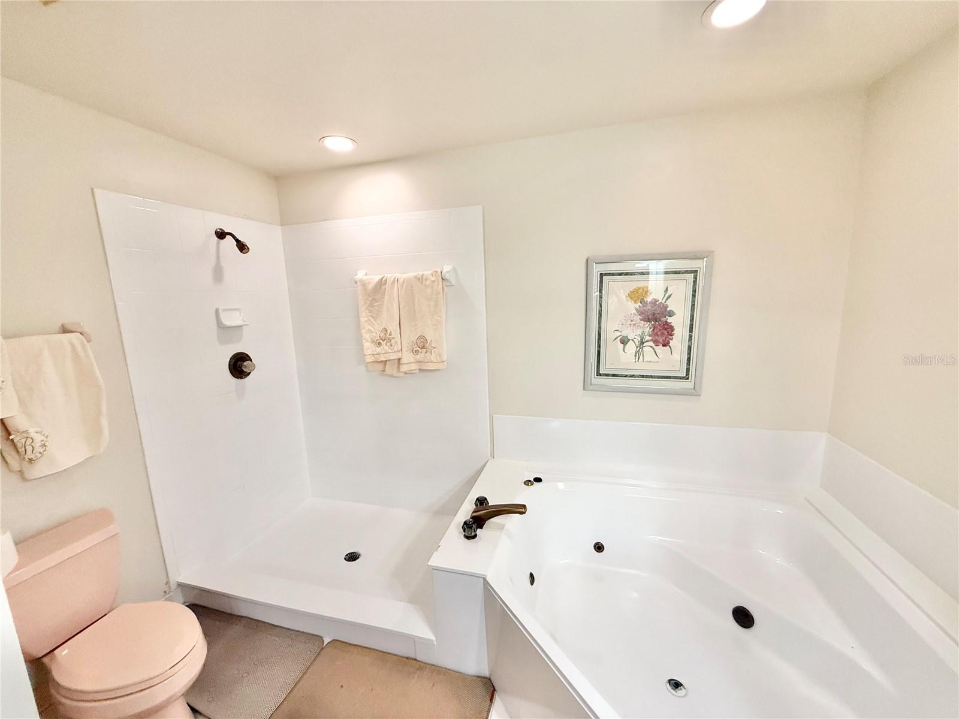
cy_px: 360
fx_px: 388
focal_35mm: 14
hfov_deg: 102.1
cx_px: 480
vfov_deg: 85.7
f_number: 2.2
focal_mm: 2.22
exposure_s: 1/60
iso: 200
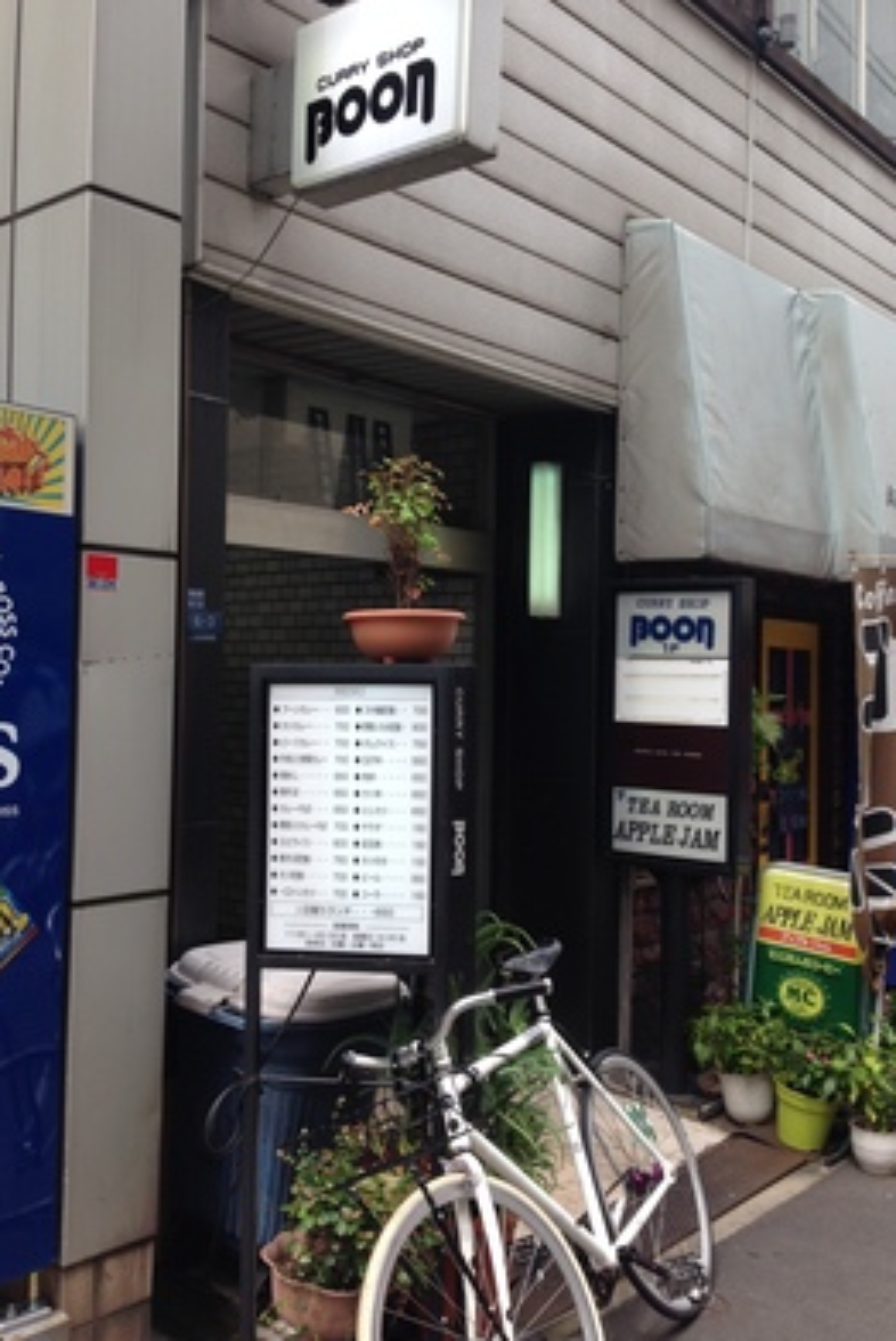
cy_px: 677
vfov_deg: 54.4
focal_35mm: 35
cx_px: 472
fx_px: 1304
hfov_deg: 37.9
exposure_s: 1/347
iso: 50
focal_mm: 4.12
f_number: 2.4
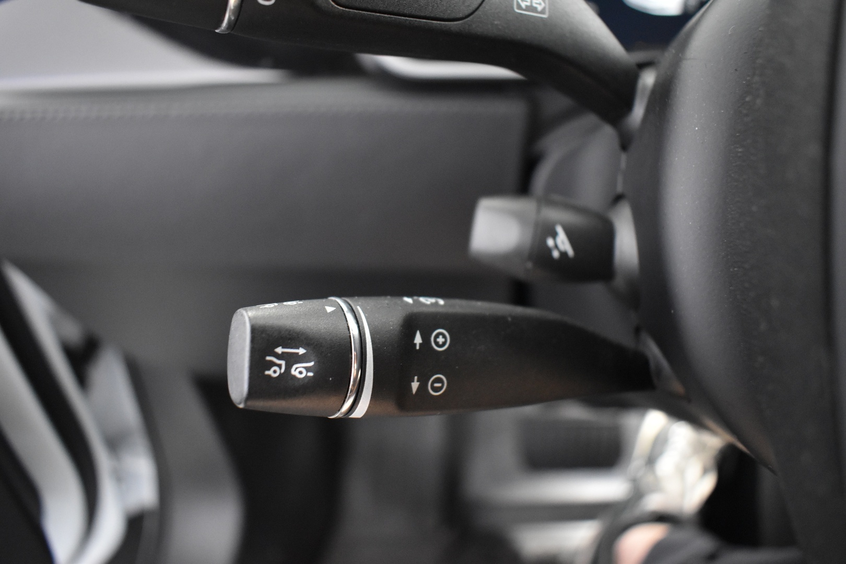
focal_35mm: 27
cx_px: 423
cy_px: 282
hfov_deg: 67.4
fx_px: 634
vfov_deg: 47.9
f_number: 3.5
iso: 3200
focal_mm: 18
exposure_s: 1/10
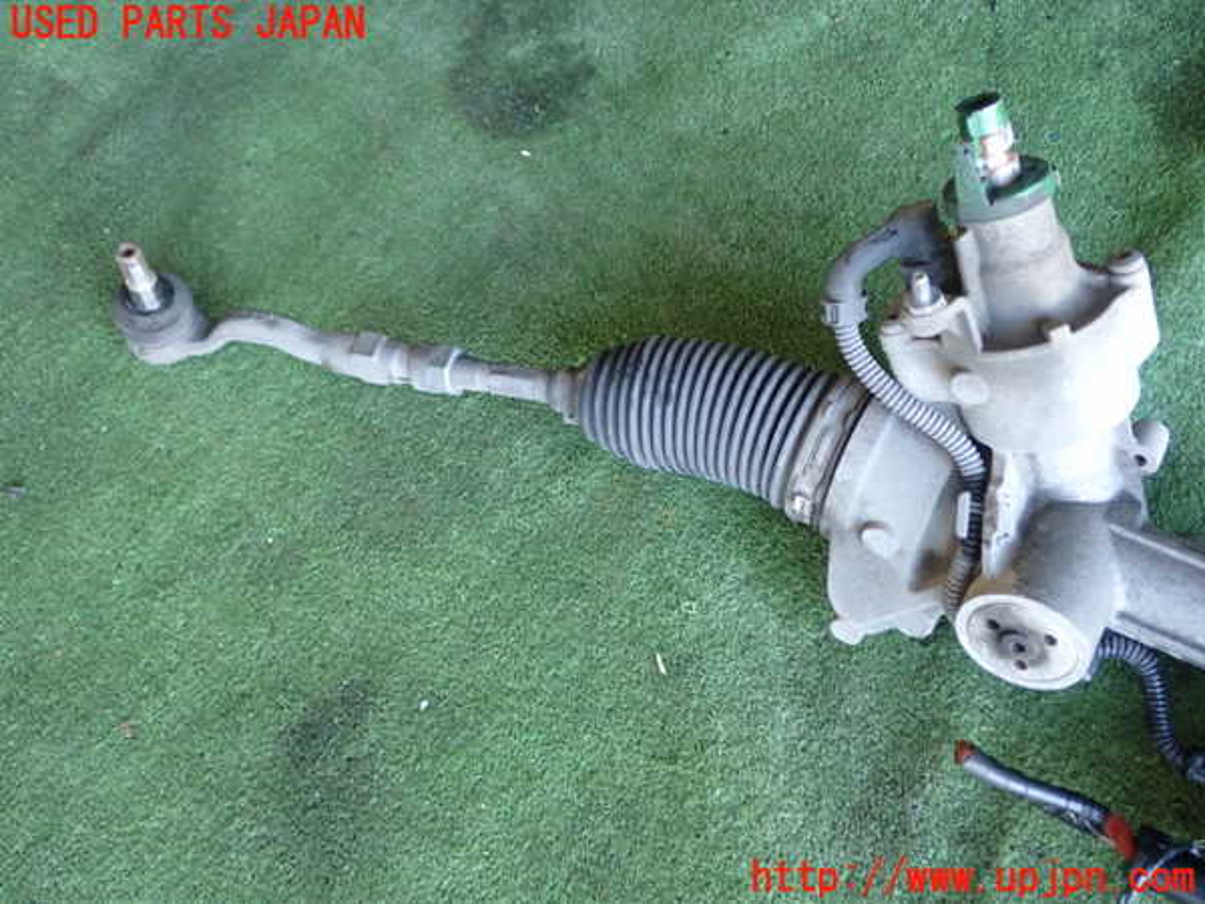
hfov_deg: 51.4
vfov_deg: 39.7
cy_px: 452
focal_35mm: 36
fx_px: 1253
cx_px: 602
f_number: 2.5
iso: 200
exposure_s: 1/40
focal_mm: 6.37
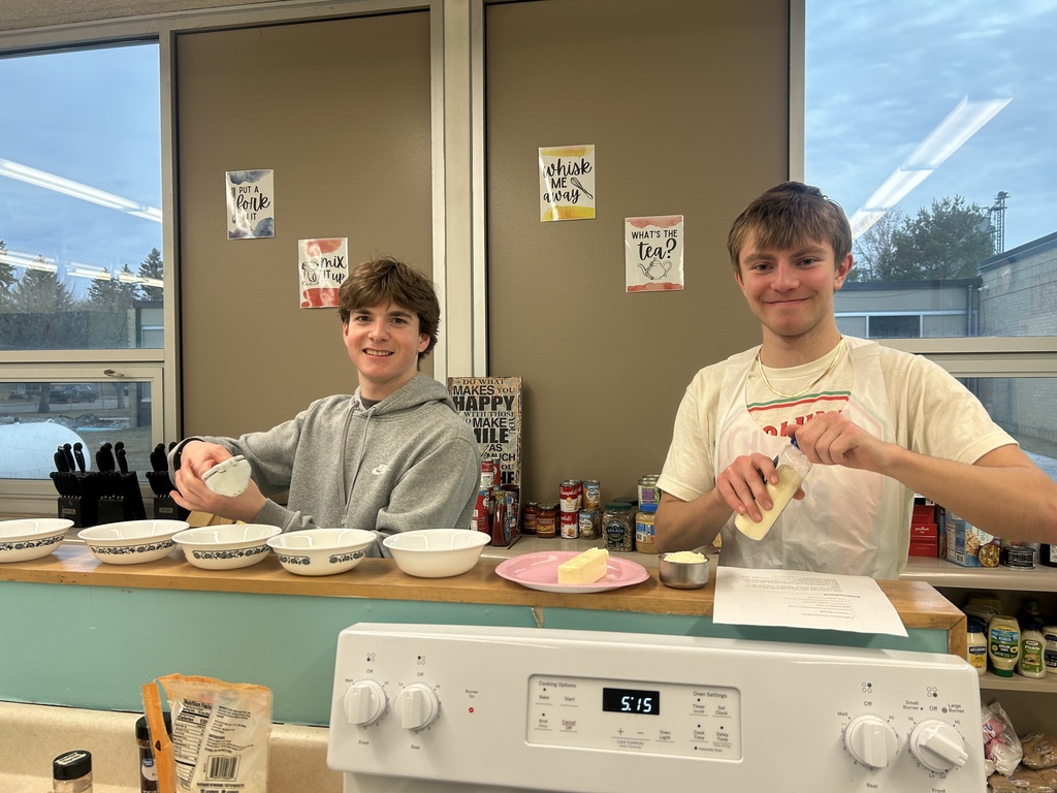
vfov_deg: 53.1
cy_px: 396
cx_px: 528
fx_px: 794
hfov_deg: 67.3
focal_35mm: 26
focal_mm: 5.7
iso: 50
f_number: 1.5
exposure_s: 1/61
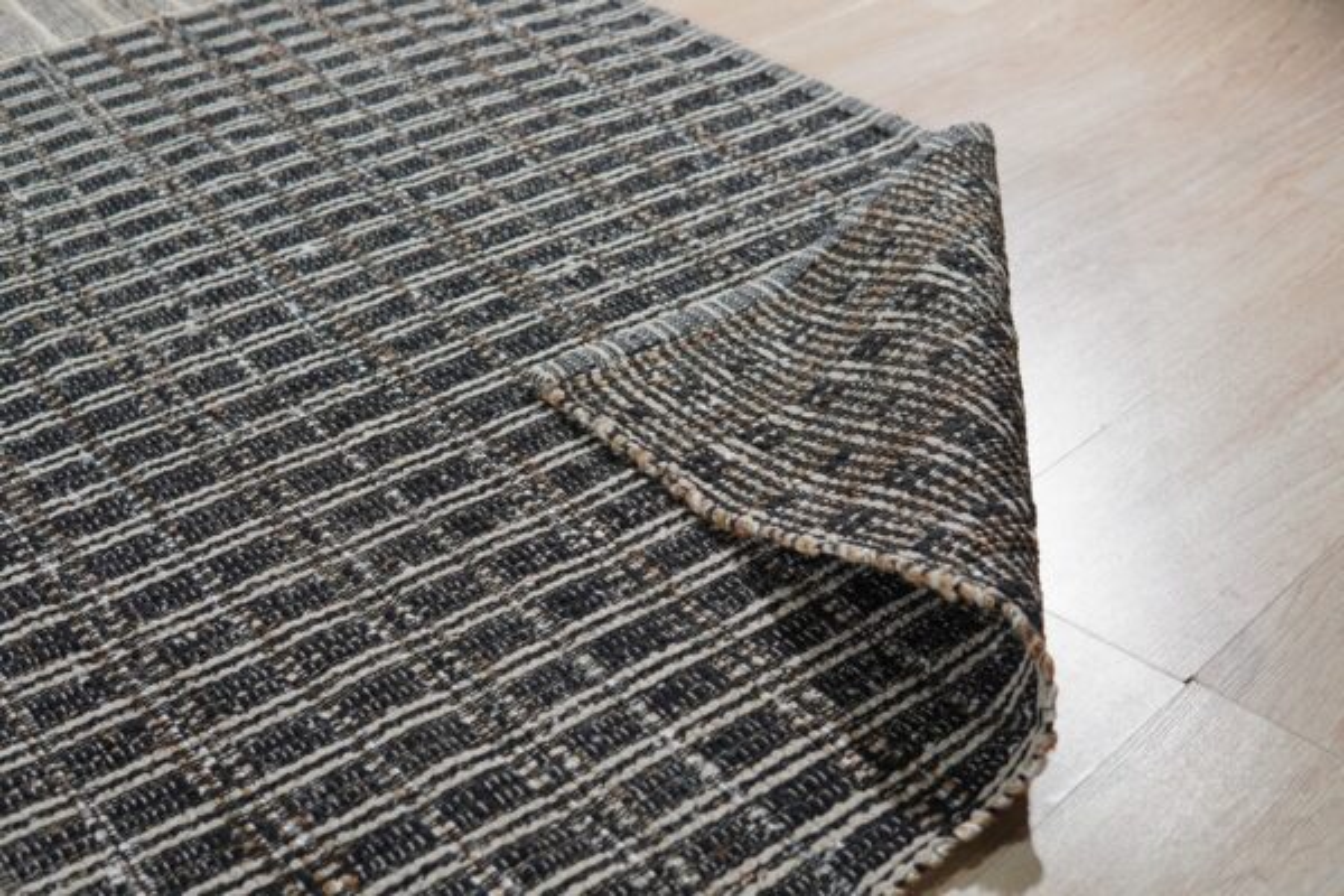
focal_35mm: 45
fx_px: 1680
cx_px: 672
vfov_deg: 29.9
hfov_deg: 43.6
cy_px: 448
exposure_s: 1/250
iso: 500
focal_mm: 30
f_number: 4
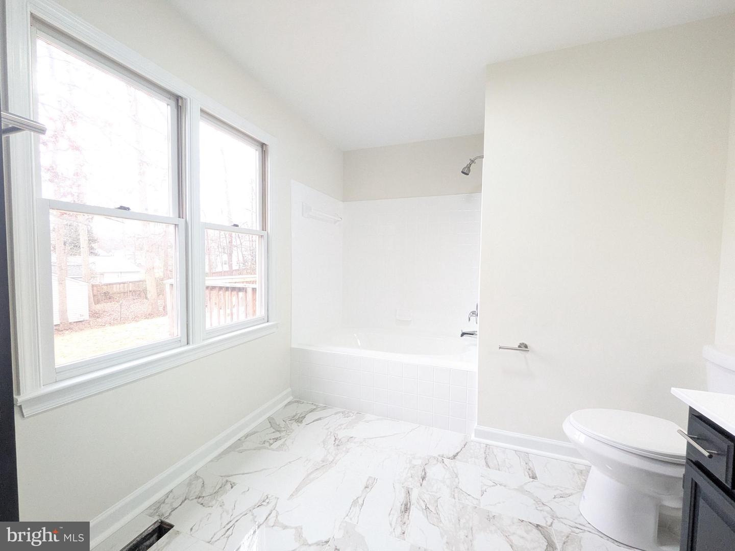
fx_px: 297
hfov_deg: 102.1
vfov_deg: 85.7
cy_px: 276
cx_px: 368
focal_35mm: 14
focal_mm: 1.83
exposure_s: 1/120
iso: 341
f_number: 2.2
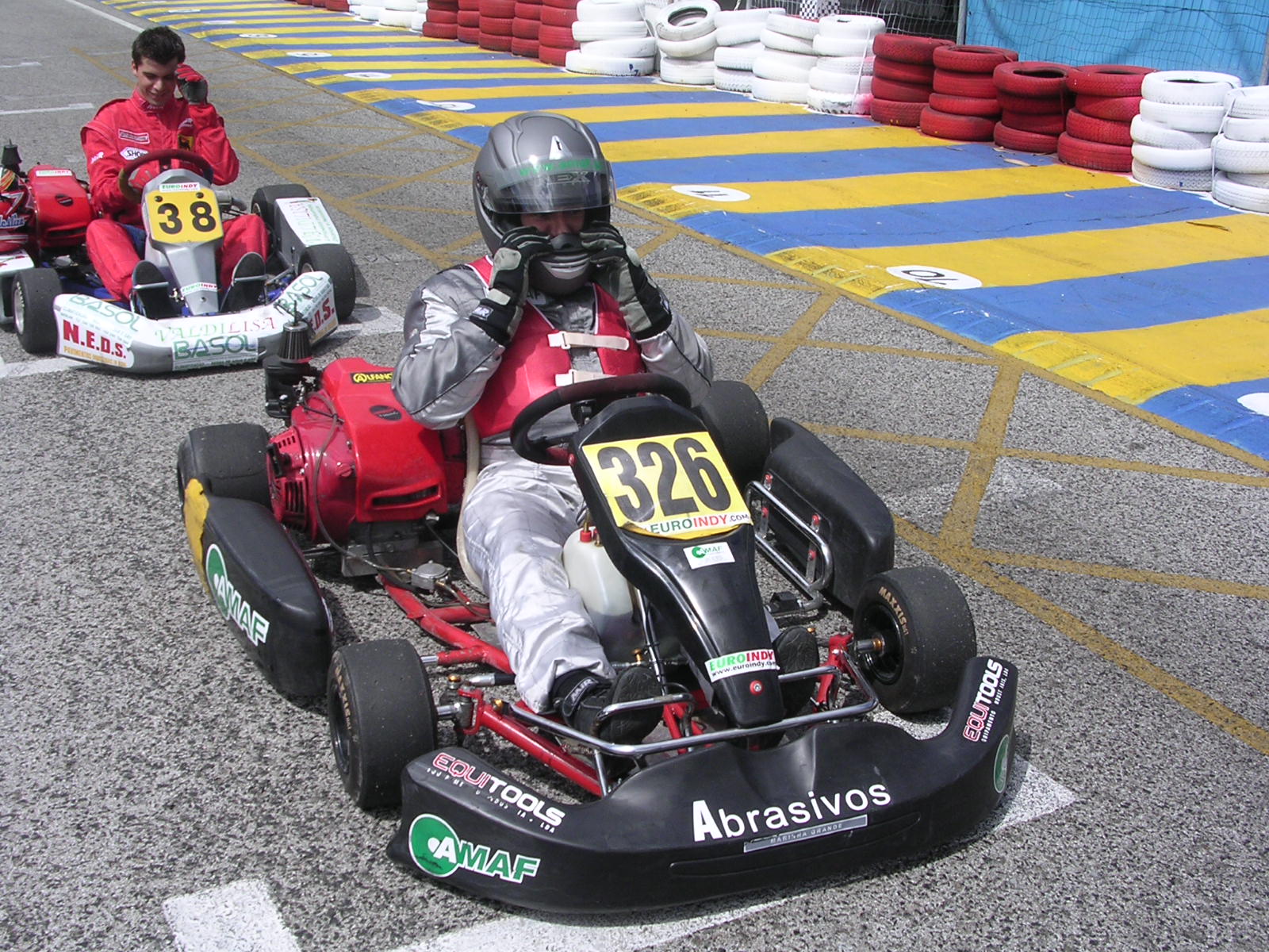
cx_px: 634
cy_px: 476
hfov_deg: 49.0
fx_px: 1393
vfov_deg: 37.7
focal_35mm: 38
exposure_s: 1/387
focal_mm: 5.8
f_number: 5.6
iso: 100
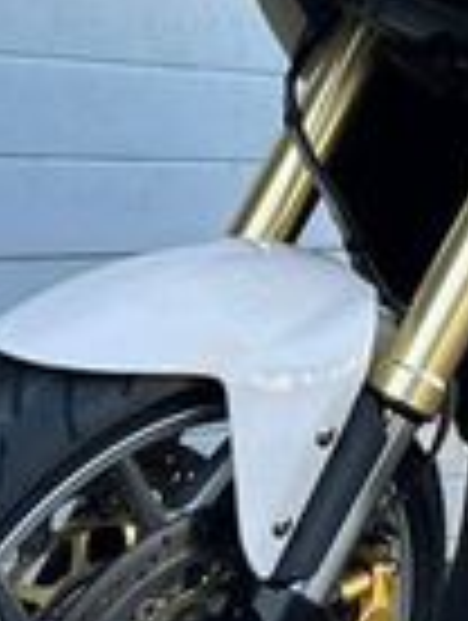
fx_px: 1995
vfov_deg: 17.7
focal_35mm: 111
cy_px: 212
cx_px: 558
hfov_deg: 13.0
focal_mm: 6.86
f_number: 1.78
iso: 80
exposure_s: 1/816
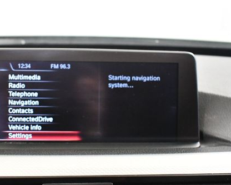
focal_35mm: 52
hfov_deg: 35.6
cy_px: 101
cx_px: 77
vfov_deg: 29.1
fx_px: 356
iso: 3200
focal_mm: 18
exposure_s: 1/80
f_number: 3.5
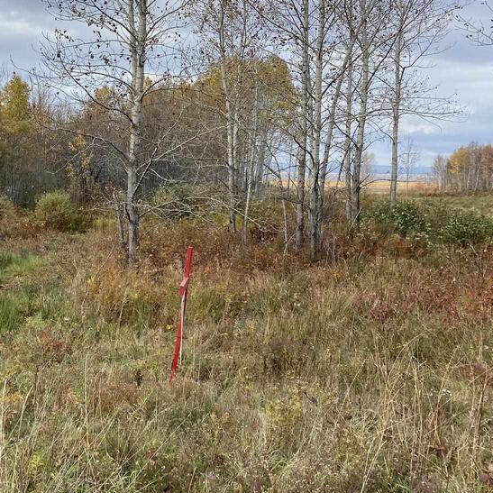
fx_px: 693
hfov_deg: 36.9
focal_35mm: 43
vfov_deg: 39.0
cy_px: 201
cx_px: 57
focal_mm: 4.25
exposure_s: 1/1377
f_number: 1.8
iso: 32
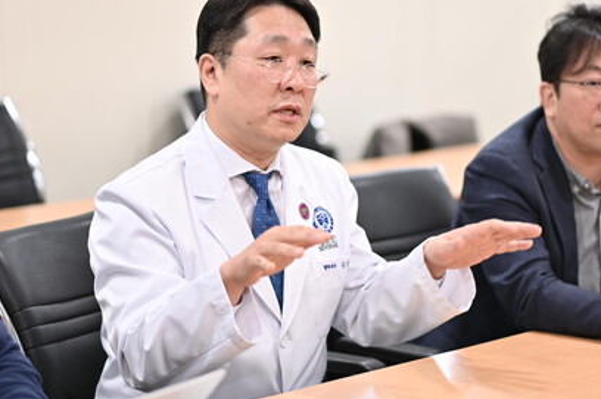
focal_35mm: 125
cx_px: 356
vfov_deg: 10.9
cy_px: 160
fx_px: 2084
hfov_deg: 16.4
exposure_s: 1/30
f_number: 1.8
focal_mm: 85
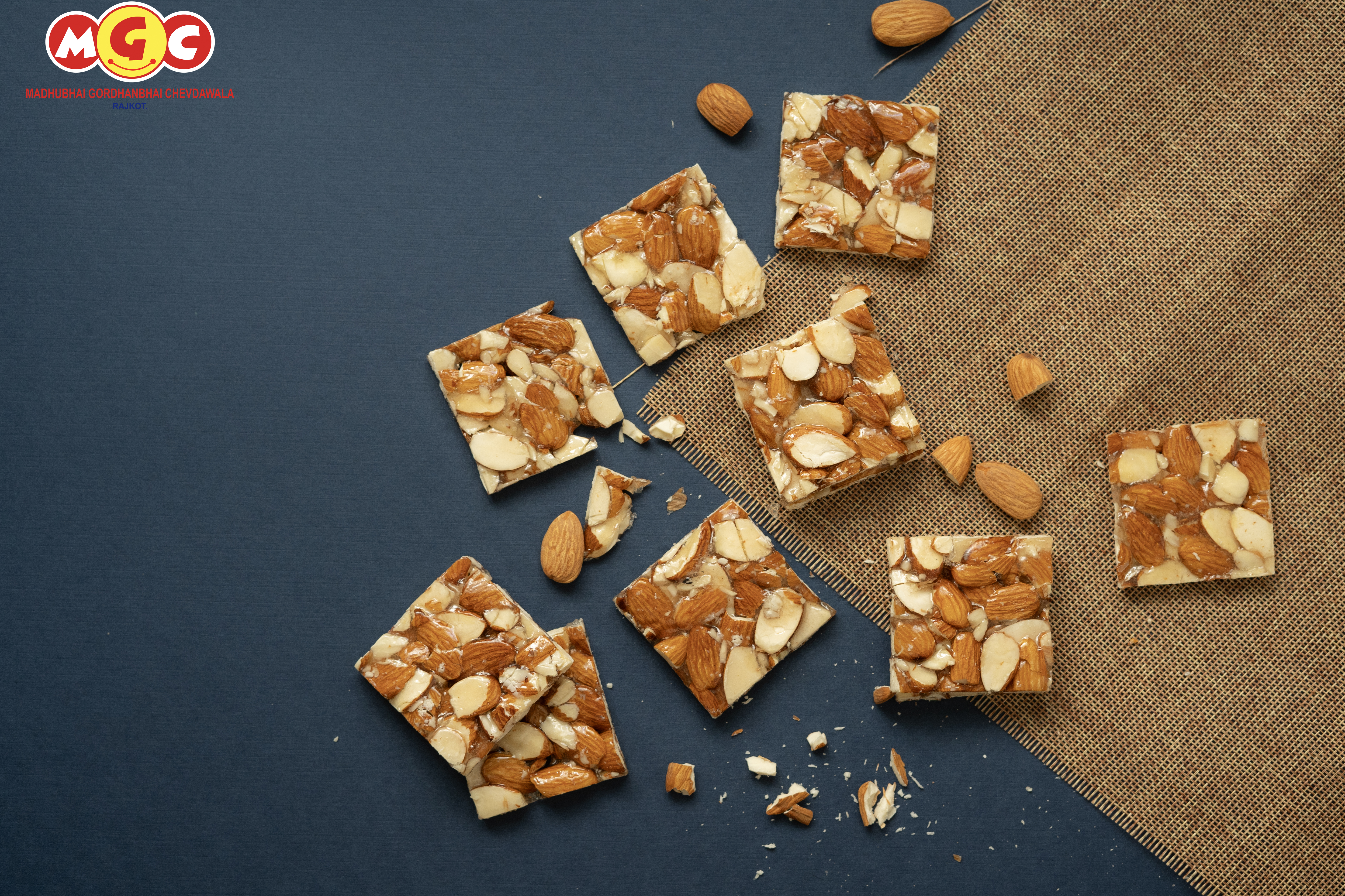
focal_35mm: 52
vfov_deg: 26.0
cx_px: 697
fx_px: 1943
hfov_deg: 38.2
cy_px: 432
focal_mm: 50
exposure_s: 1/100
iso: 640
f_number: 5
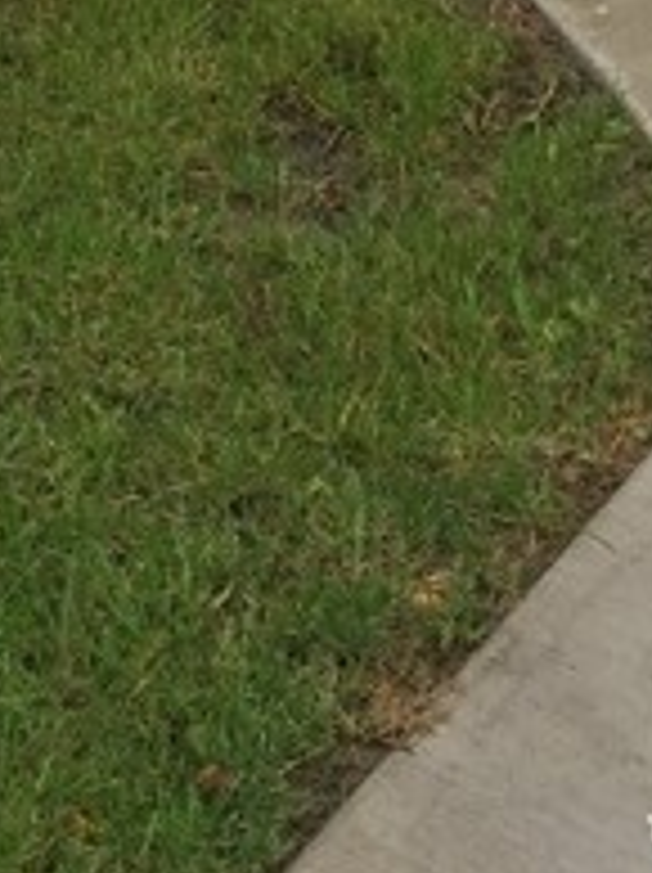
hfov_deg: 12.5
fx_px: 2894
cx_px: -180
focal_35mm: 115
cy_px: -801
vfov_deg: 14.6
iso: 32
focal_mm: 4.15
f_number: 2.2
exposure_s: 1/159
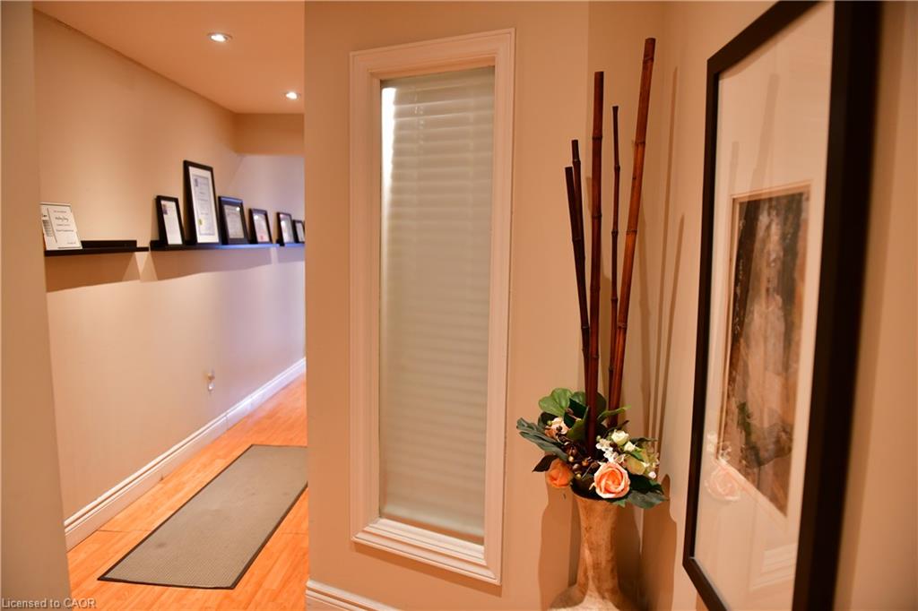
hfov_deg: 73.8
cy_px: 306
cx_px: 459
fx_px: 612
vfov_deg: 53.1
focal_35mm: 24
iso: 1400
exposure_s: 1/60
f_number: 2.8
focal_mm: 24
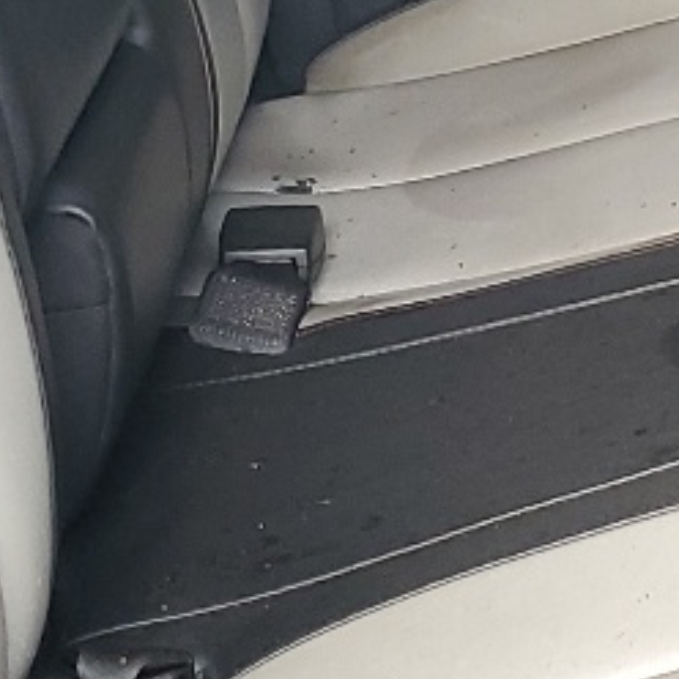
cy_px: -79
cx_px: 750
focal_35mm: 148
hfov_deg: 11.6
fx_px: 3284
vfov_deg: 11.6
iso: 79
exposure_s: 1/120
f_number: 1.5
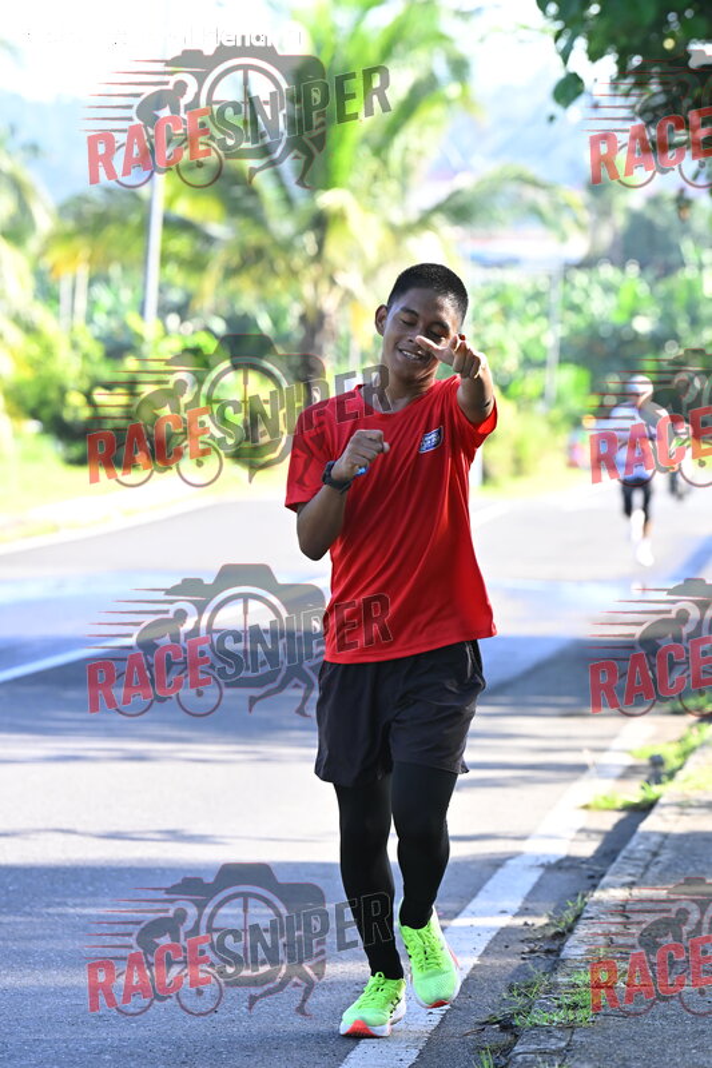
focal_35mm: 185
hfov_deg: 7.4
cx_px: 356
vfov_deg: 11.1
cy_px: 534
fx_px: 5490
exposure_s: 1/1250
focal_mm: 185
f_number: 6.3
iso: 2800
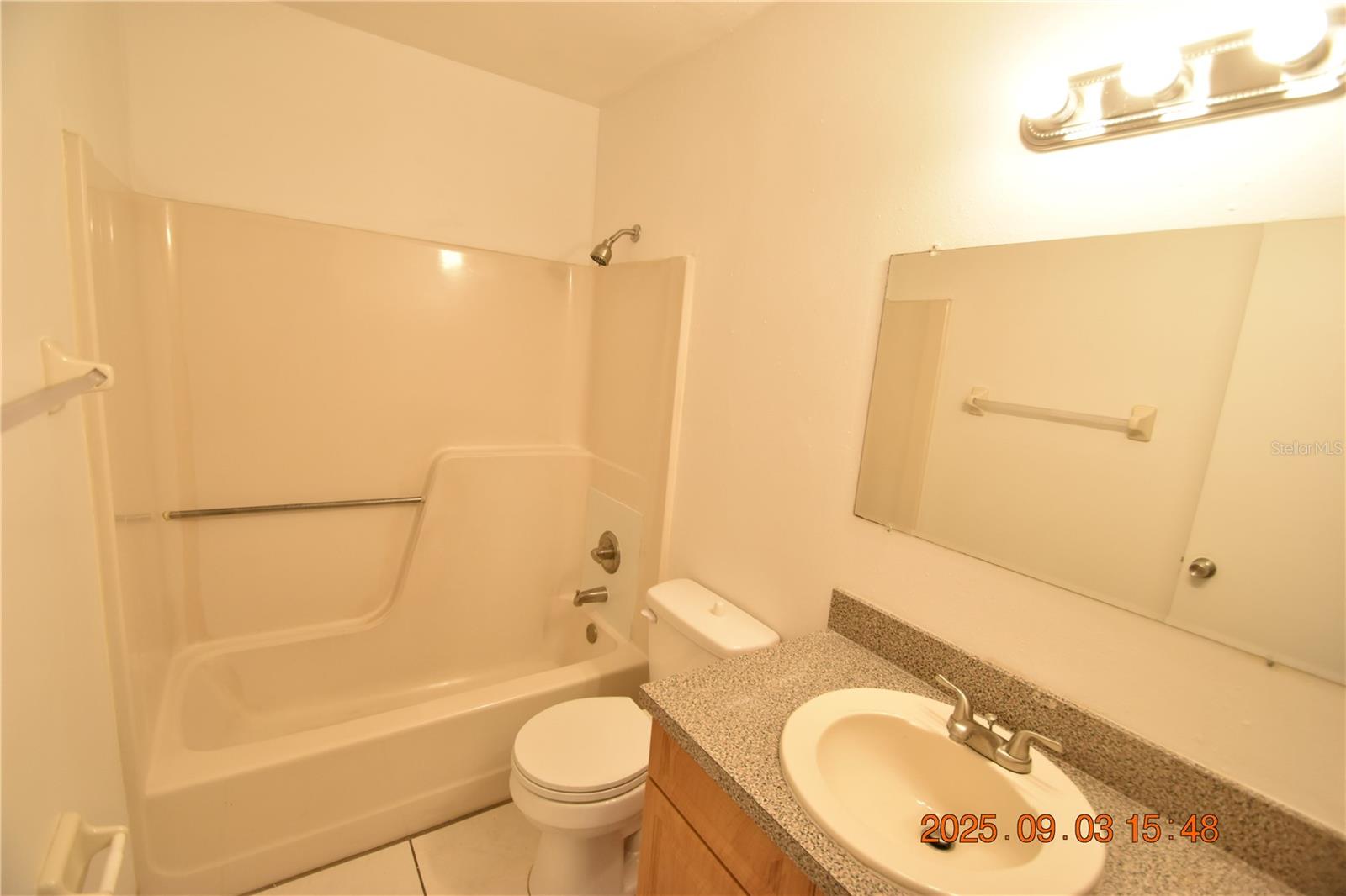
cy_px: 448
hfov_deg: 100.4
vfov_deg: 77.3
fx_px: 561
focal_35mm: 15
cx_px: 673
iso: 800
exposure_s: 1/90
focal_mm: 10
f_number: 3.5
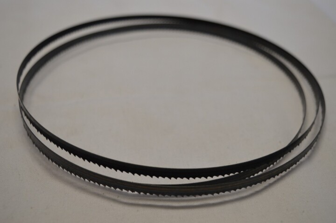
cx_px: 168
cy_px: 112
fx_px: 420
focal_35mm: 45
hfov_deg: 43.6
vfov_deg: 29.8
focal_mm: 30
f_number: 5
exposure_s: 1/100
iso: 400
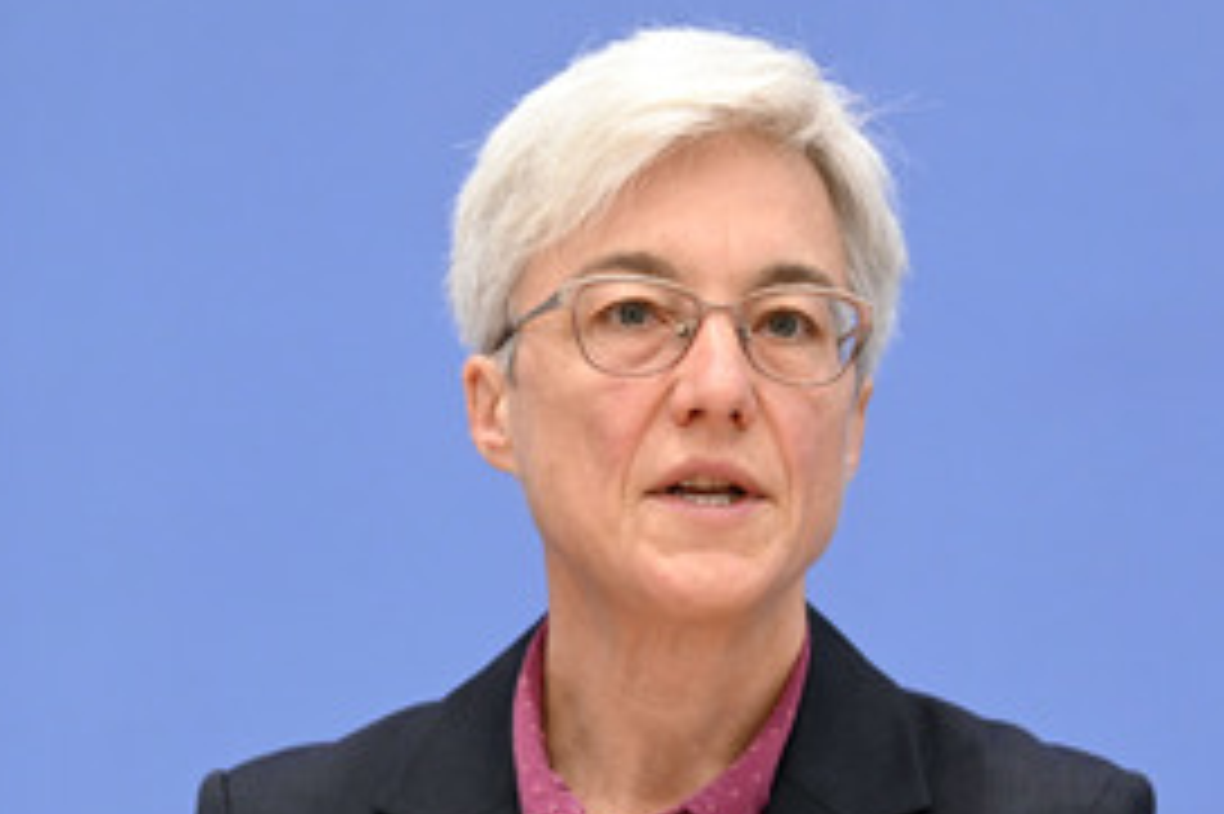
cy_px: 616
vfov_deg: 7.1
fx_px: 6524
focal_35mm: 192
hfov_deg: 10.7
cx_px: 628
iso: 3200
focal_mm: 116
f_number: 5
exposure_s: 1/400
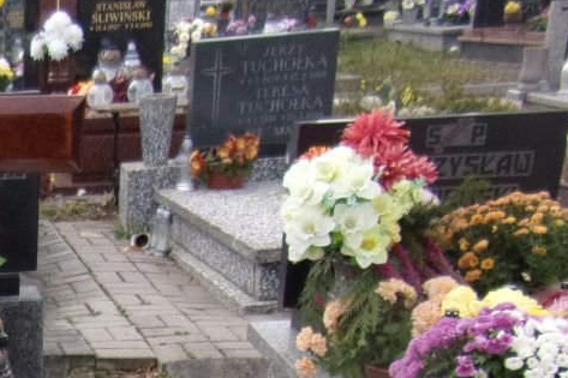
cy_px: 536
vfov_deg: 16.6
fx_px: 1199
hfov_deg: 23.0
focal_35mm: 76
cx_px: -213
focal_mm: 4.3
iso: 80
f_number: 3.3
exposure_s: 1/170
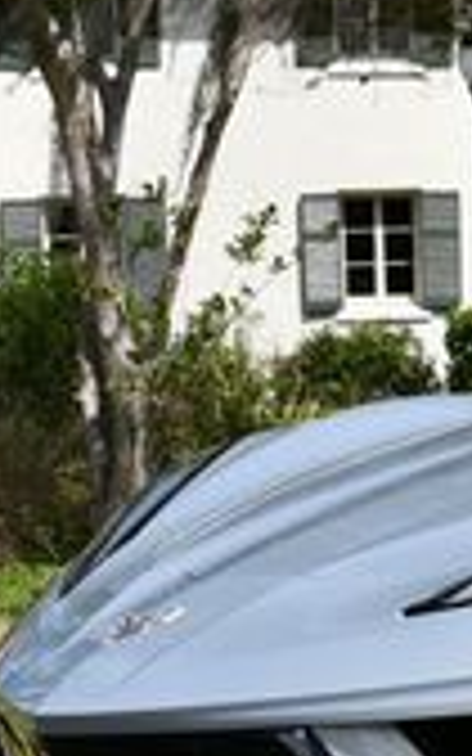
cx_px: 1272
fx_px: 3828
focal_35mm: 186
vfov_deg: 11.3
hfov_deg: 6.6
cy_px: 315
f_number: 9
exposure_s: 1/320
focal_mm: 24
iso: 100
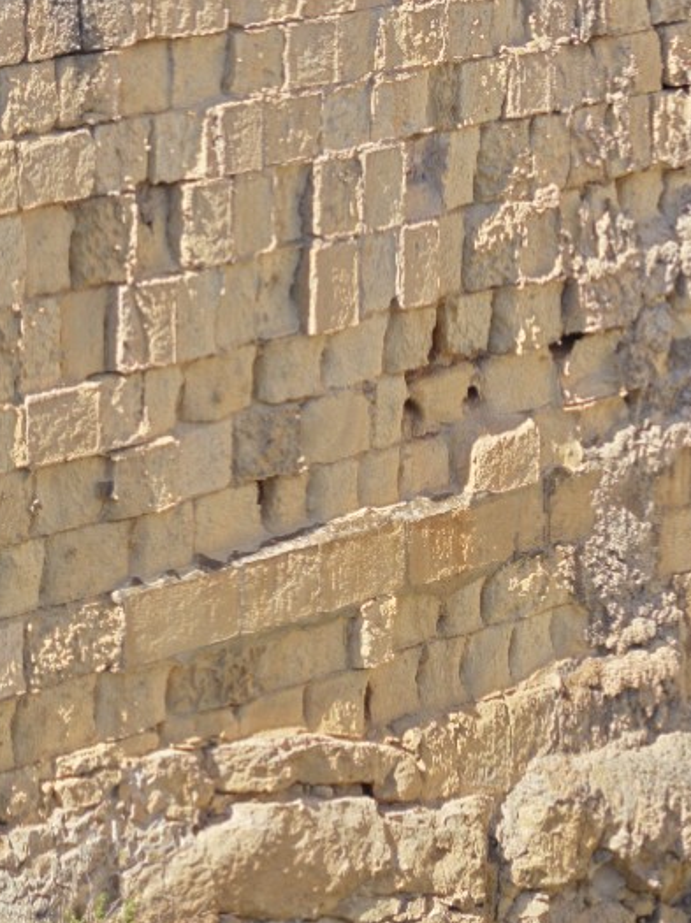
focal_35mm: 199
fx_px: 5303
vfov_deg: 9.5
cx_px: 449
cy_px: -733
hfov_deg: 7.5
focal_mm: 65
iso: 400
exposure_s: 1/2000
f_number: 2.8
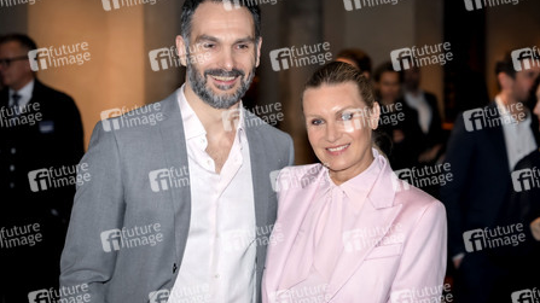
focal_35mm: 75
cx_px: 269
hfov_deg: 28.2
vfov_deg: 16.1
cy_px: 147
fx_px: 1073
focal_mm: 71
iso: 500
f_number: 3.5
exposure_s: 1/200
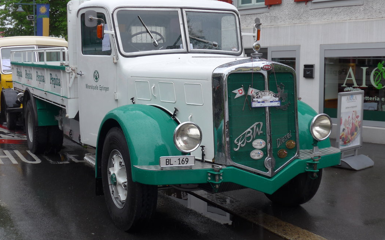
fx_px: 525
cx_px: 178
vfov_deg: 25.8
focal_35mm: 50
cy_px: 109
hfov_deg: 40.3
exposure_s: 1/250
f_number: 2.8
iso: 80
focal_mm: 8.4
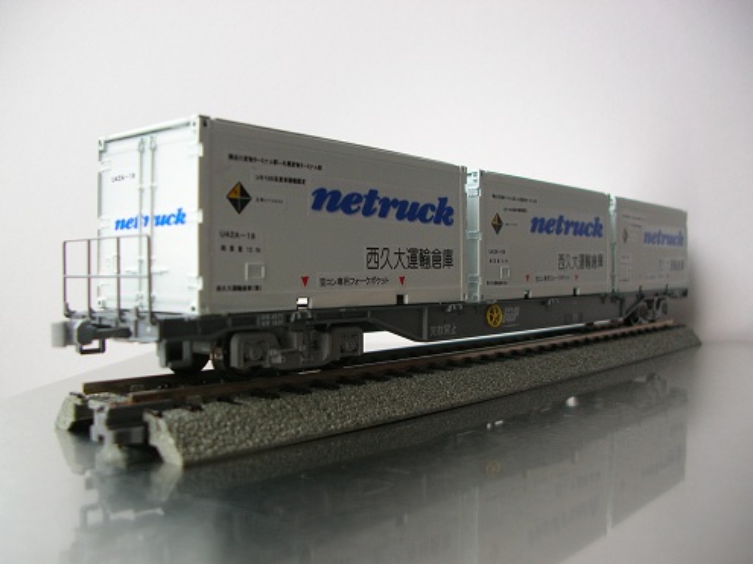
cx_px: 376
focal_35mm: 35
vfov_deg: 40.7
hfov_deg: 52.6
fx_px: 761
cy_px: 282
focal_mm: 5.8
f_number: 2.8
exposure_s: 1/24.8
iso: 50
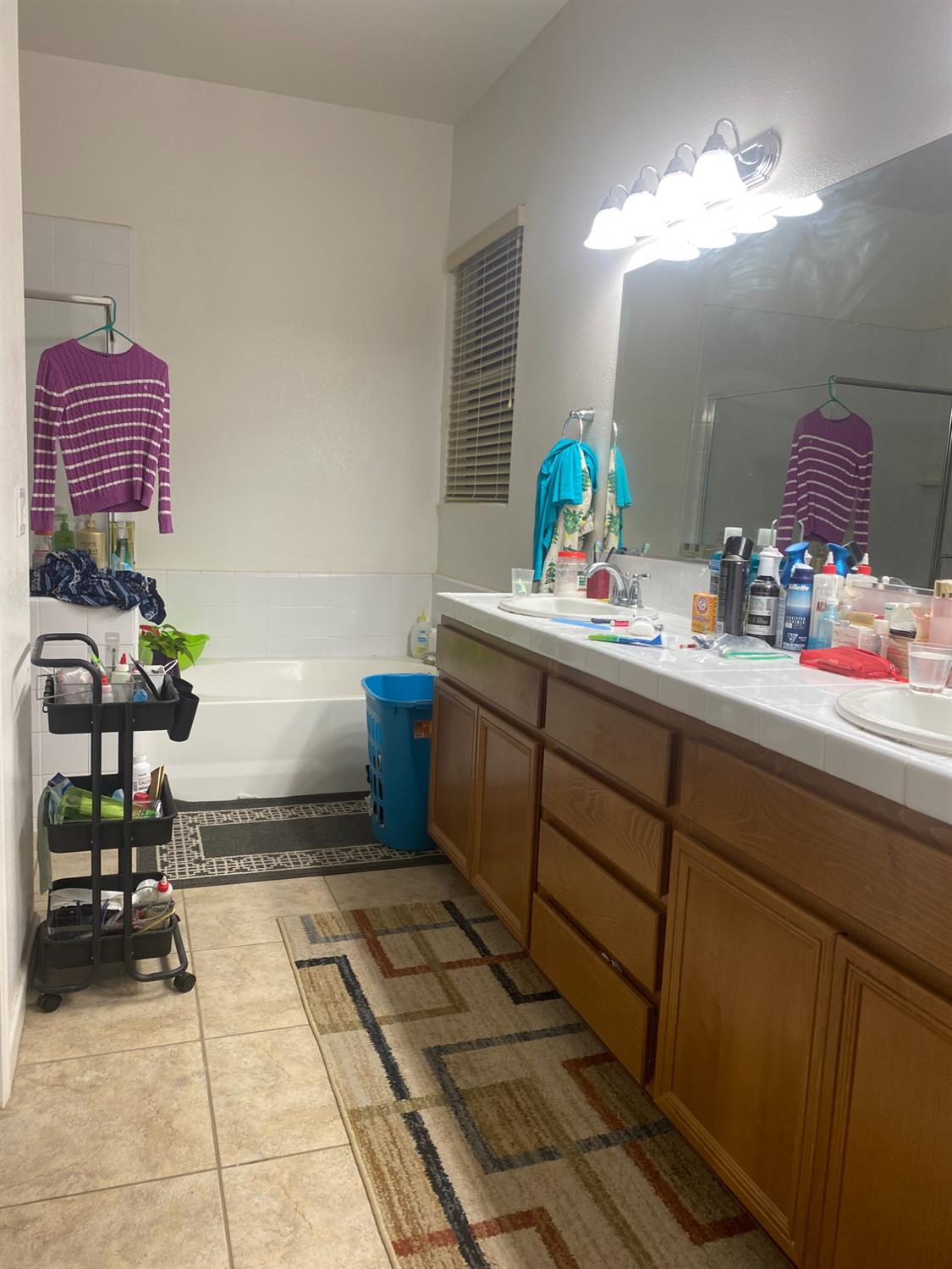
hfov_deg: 53.1
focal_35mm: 26
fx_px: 953
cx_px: 476
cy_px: 634
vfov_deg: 67.3
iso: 64
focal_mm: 4.25
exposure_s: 1/60
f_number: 1.8
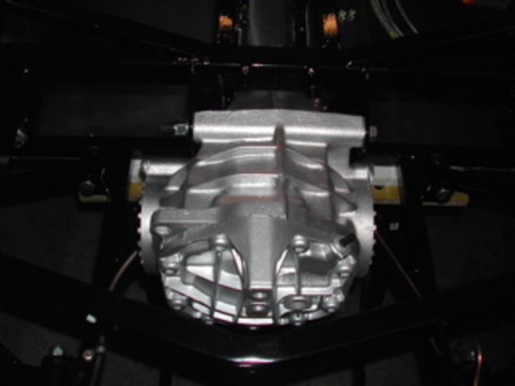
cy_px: 193
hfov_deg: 49.0
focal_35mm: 38
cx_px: 258
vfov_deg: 37.7
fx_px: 565
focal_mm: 8
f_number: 7.6
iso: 100
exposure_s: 1/30
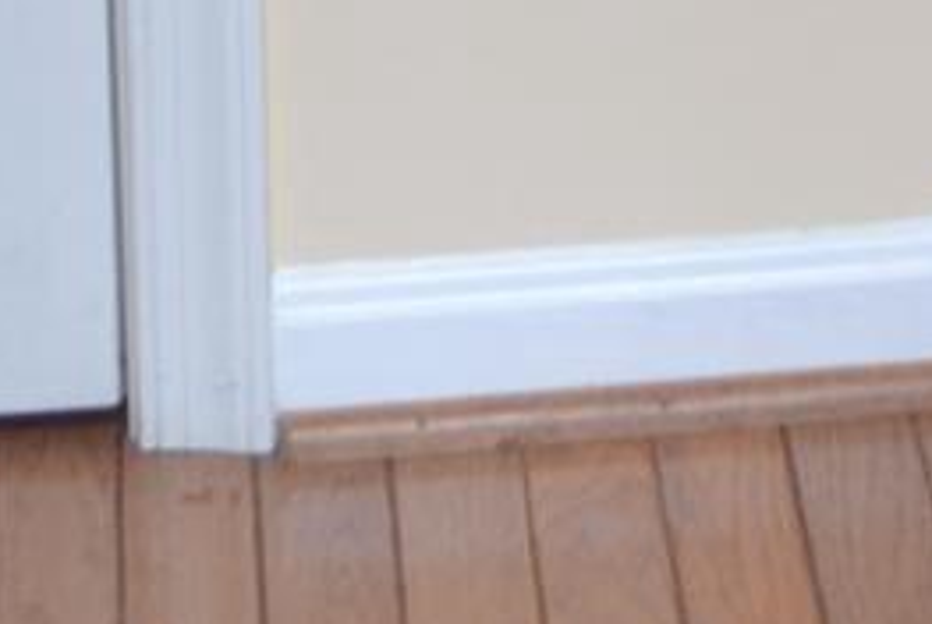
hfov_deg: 9.6
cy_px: -1618
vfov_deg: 5.8
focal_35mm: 210
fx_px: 5443
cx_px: 1262
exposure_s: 1/80
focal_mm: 18
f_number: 4.5
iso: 400
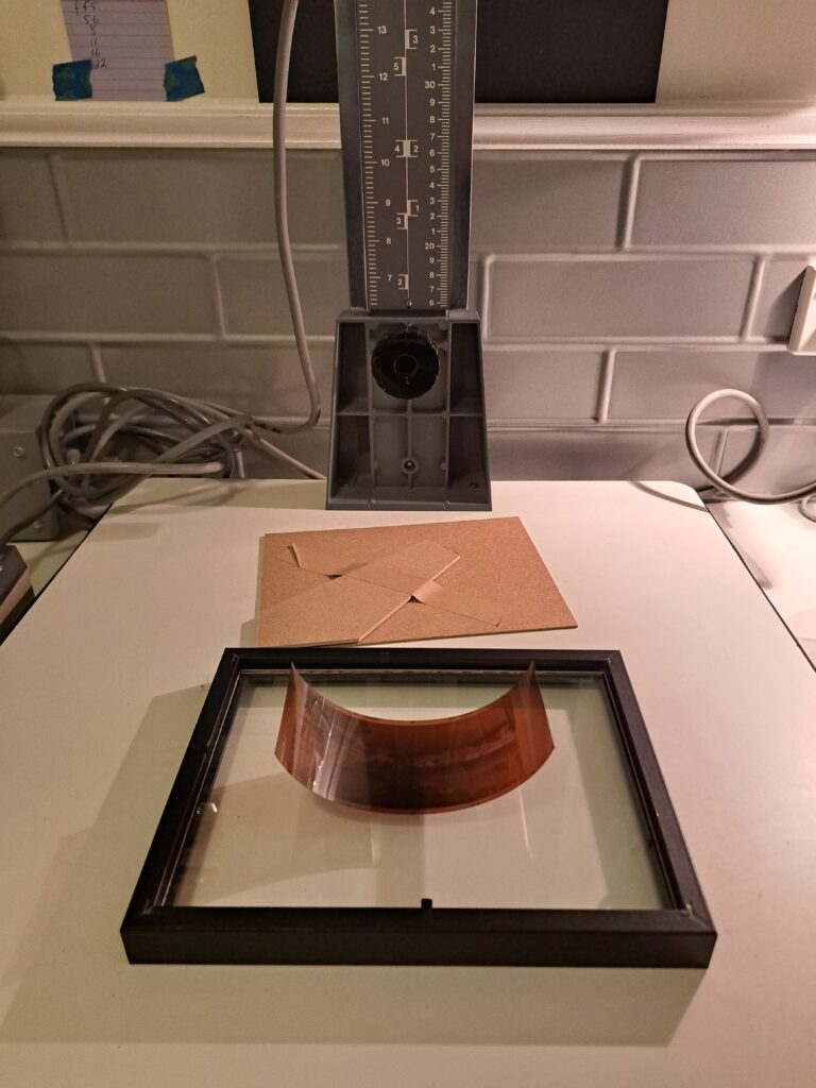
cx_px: 408
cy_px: 544
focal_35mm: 24
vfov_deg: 71.6
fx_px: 754
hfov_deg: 56.8
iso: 250
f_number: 1.8
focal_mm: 5.23
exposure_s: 1/50
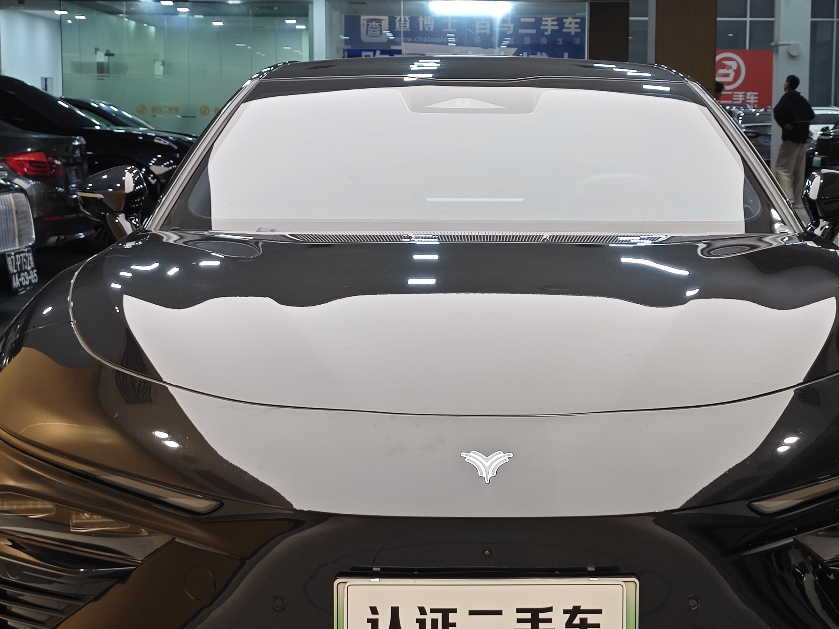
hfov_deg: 29.8
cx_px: 480
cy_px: 292
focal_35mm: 65
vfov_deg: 22.6
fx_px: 1575
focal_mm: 8.7
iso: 200
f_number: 1.9
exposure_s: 1/100
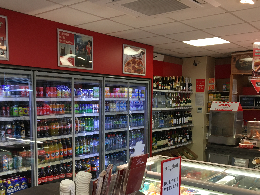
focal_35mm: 40
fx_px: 300
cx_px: 118
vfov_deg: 35.5
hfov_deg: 46.7
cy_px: 134
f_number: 2.2
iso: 50
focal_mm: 4.15
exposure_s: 1/33
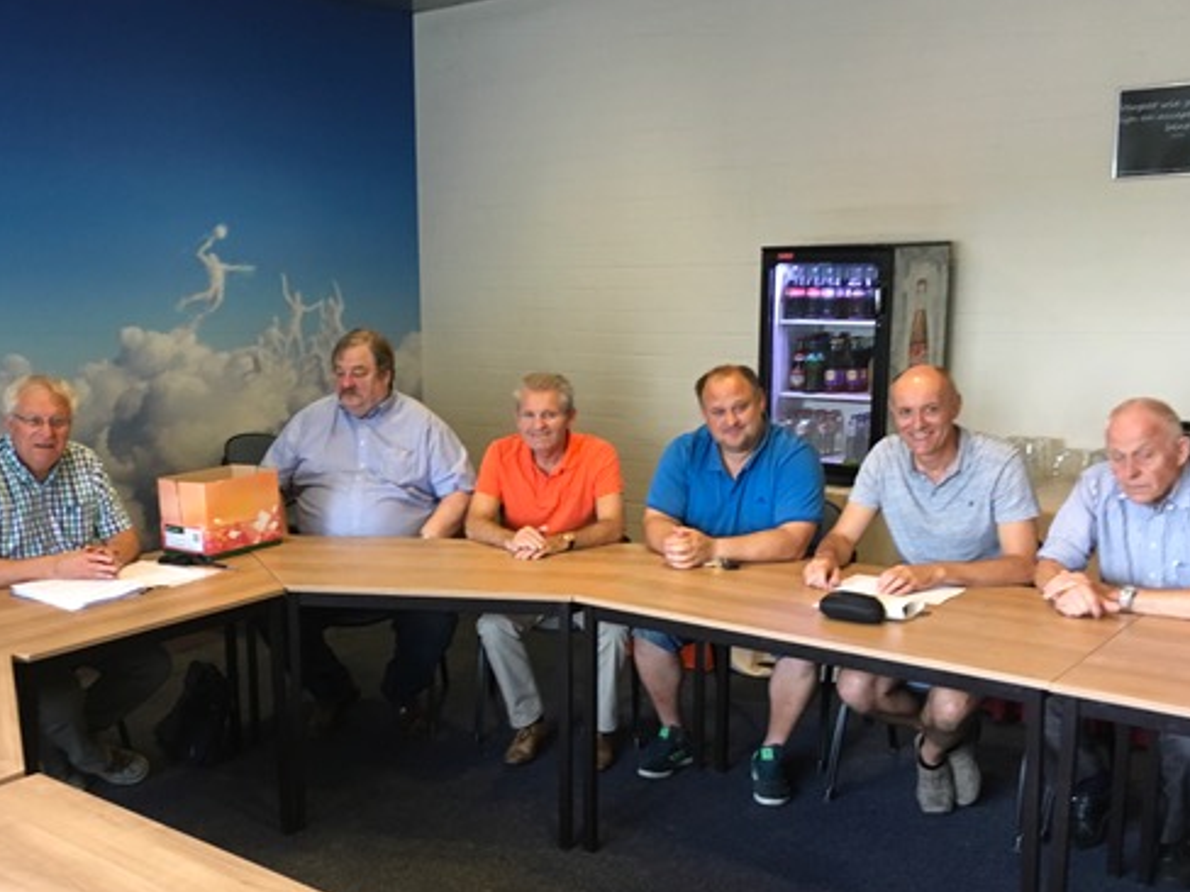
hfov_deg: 48.5
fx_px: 1306
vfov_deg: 37.6
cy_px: 526
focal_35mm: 38
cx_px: 439
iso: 160
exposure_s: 1/33
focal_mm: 4.15
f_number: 2.2
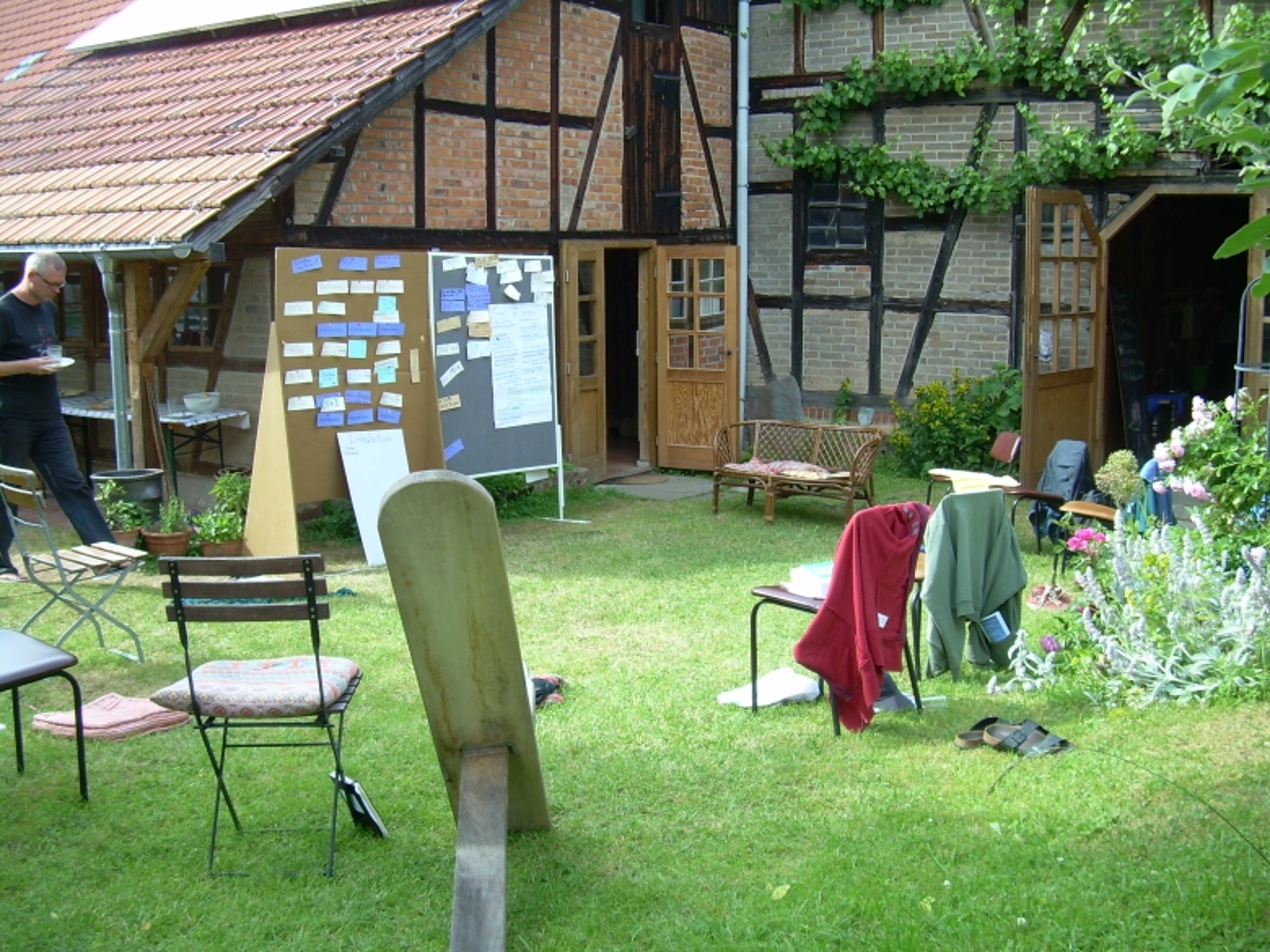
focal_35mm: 38
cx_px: 635
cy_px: 476
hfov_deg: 49.0
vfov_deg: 37.7
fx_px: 1394
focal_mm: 6.3
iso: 50
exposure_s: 1/193
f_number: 2.8
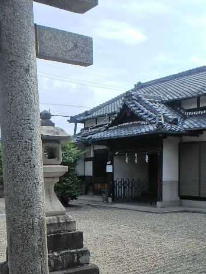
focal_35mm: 36
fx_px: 286
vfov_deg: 51.4
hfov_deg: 37.8
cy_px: 133
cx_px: 173
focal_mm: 3.7
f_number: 3.5
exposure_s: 1/1250
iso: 125
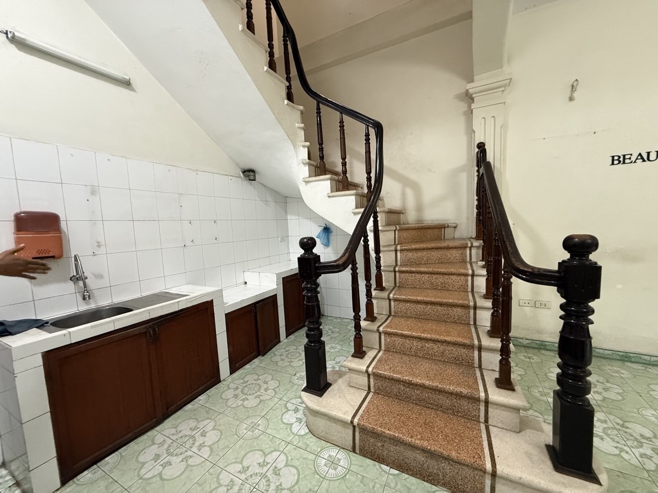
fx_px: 266
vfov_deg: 85.7
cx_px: 329
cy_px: 246
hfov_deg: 102.1
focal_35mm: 14
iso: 500
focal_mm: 2.22
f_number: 2.2
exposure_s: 1/50
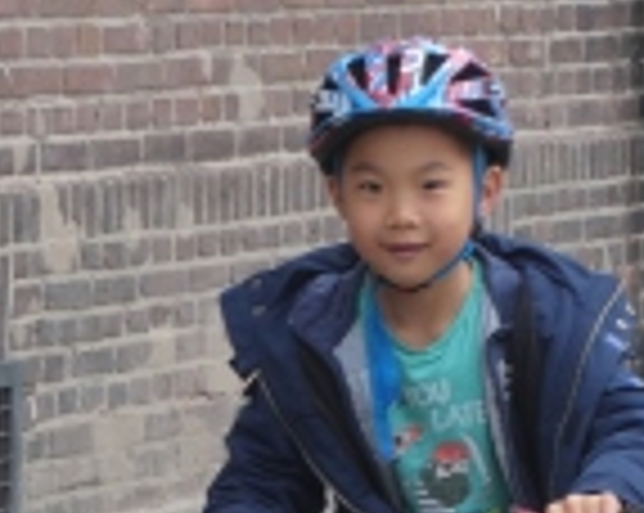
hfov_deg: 5.0
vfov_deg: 4.0
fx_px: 7347
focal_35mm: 386
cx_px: 365
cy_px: 531
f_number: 5.3
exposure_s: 1/125
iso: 100
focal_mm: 25.2
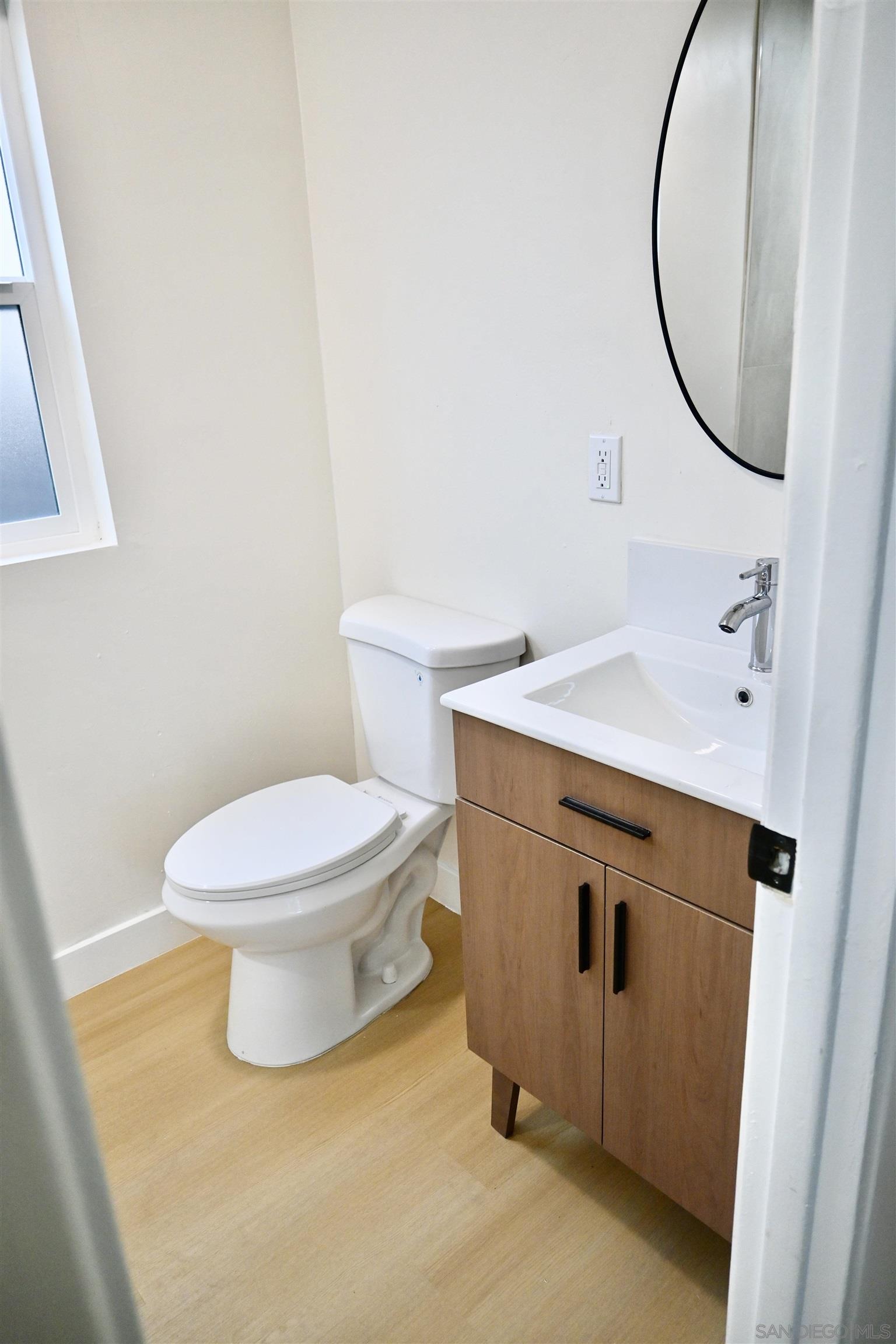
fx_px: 896
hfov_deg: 53.1
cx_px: 448
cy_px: 672
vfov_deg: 73.7
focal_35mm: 24
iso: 1000
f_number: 3.5
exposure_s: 1/200
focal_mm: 16
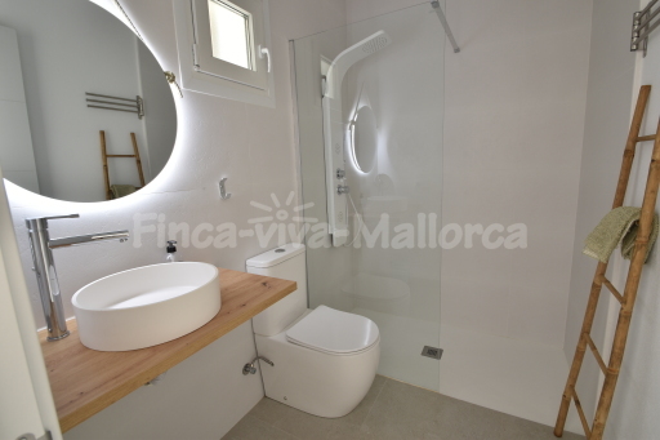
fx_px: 302
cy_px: 220
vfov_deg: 72.0
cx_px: 330
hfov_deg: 95.0
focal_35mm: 16
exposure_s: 1/13
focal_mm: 11
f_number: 7.1
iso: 100
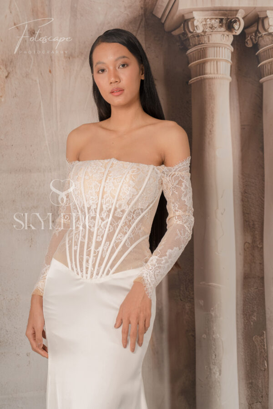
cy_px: 204
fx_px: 1194
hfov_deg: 13.0
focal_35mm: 105
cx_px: 136
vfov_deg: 19.5
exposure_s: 1/200
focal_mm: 105
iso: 250
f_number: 4
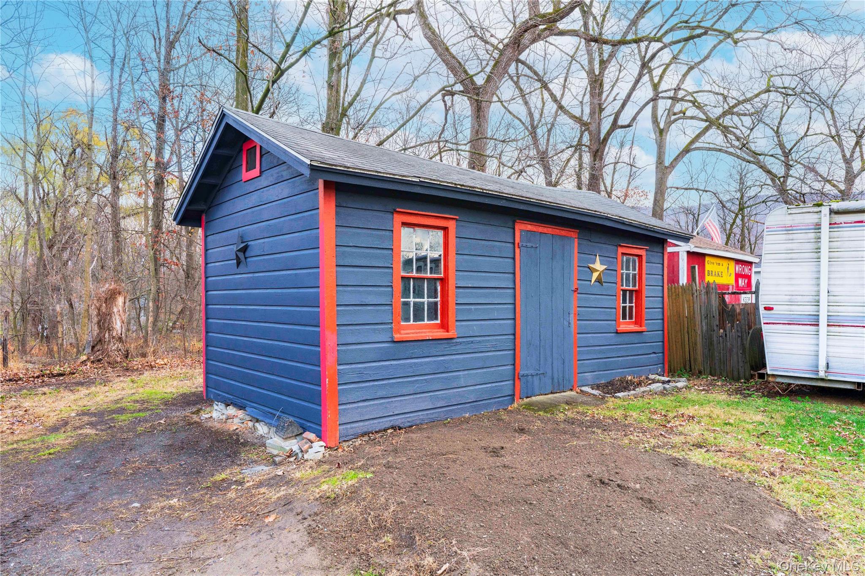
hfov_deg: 76.1
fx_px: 553
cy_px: 288
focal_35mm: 23
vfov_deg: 55.1
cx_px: 432
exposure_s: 1/60
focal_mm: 23
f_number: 9
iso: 400
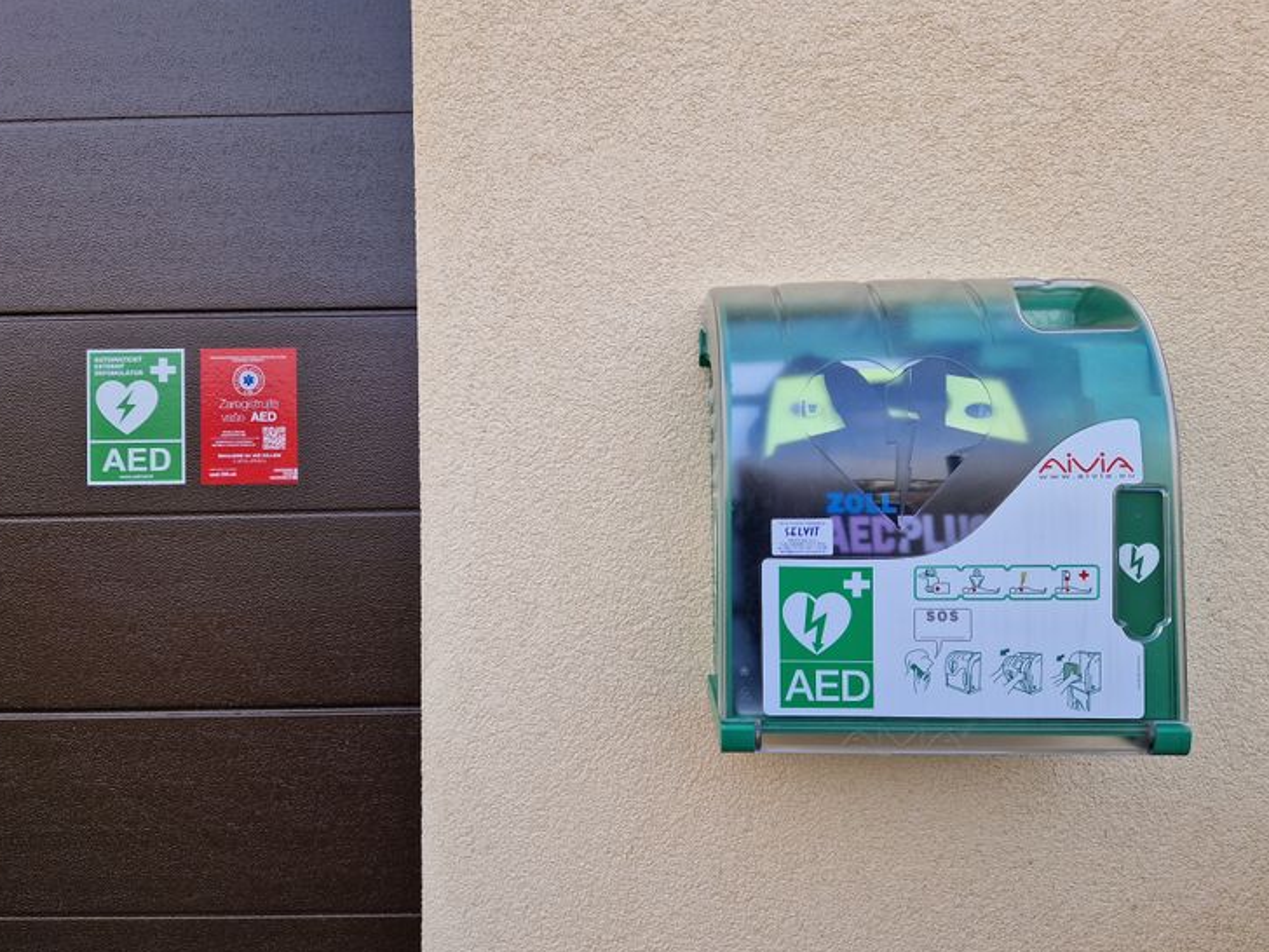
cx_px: 636
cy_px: 483
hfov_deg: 71.6
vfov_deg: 56.8
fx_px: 880
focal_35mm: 24
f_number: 1.8
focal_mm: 5.4
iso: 50
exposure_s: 1/231
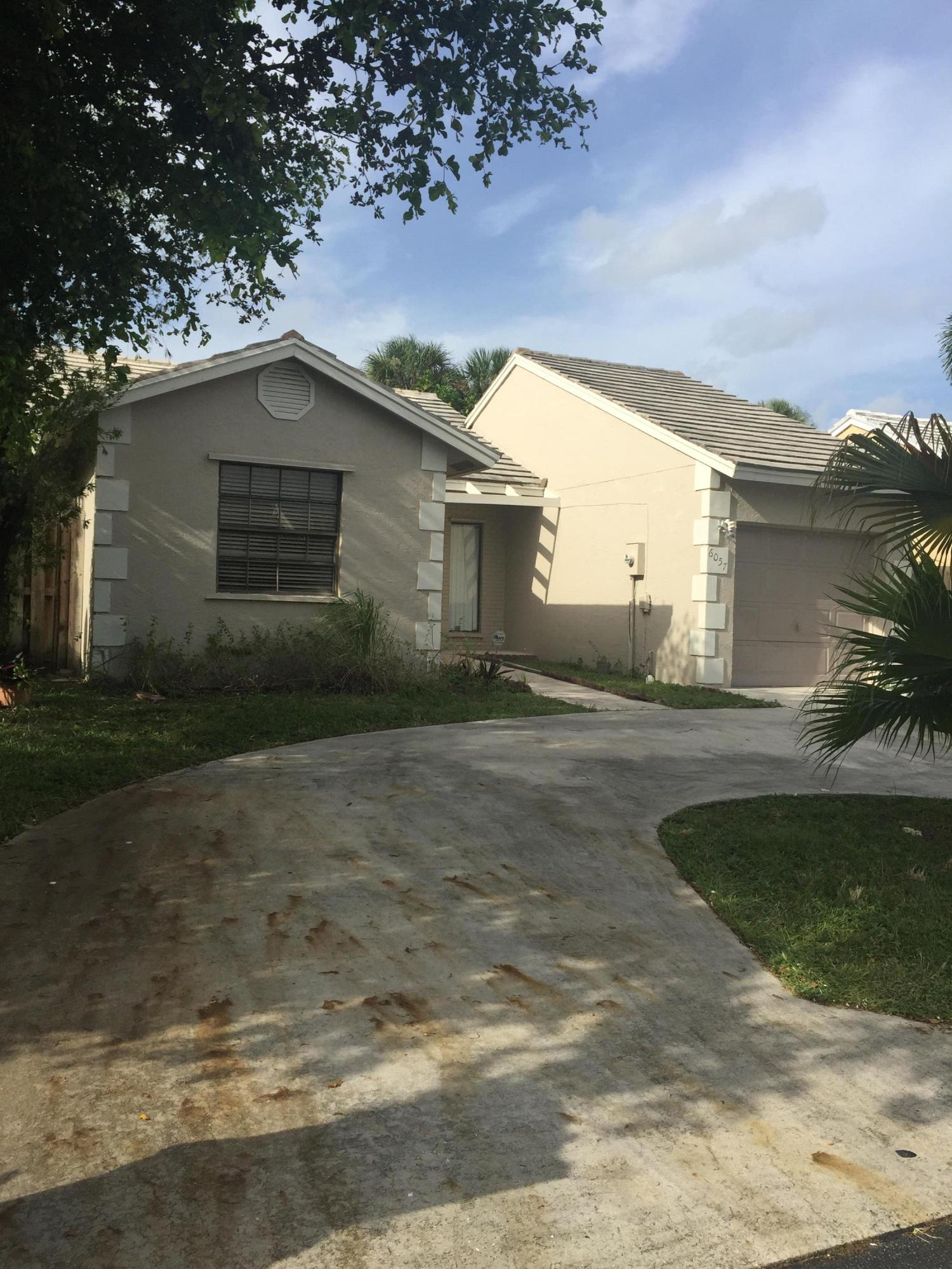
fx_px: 1063
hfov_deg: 48.2
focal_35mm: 29
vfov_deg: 61.7
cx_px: 476
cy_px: 634
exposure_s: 1/2083
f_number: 2.2
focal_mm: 4.15
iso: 32
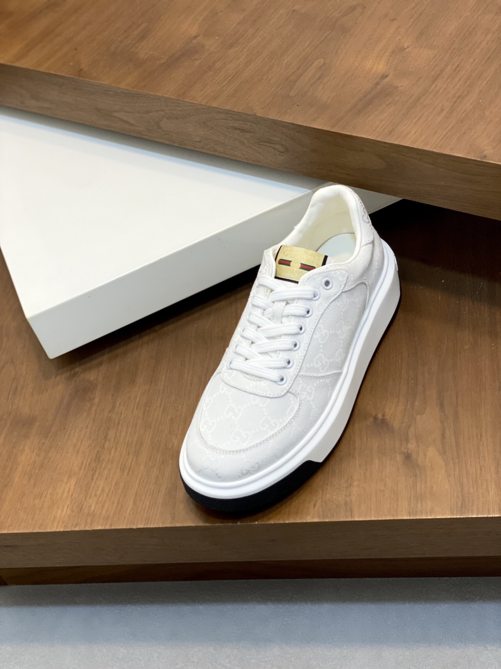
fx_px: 1003
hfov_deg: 28.0
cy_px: 334
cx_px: 250
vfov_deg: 36.8
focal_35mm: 52
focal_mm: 6
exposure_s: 1/100
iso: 50
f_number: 2
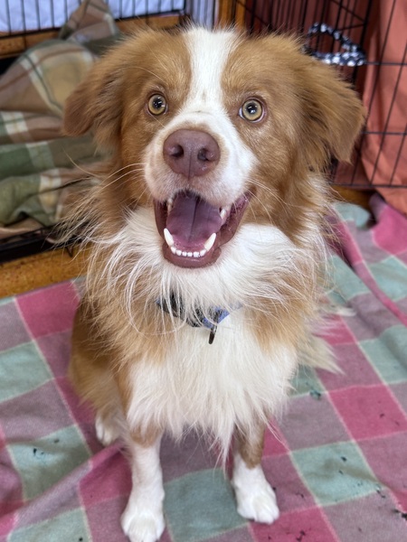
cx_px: 204
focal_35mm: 48
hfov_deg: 30.3
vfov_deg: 39.7
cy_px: 271
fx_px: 752
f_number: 1.78
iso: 80
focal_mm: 6.86
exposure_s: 1/121
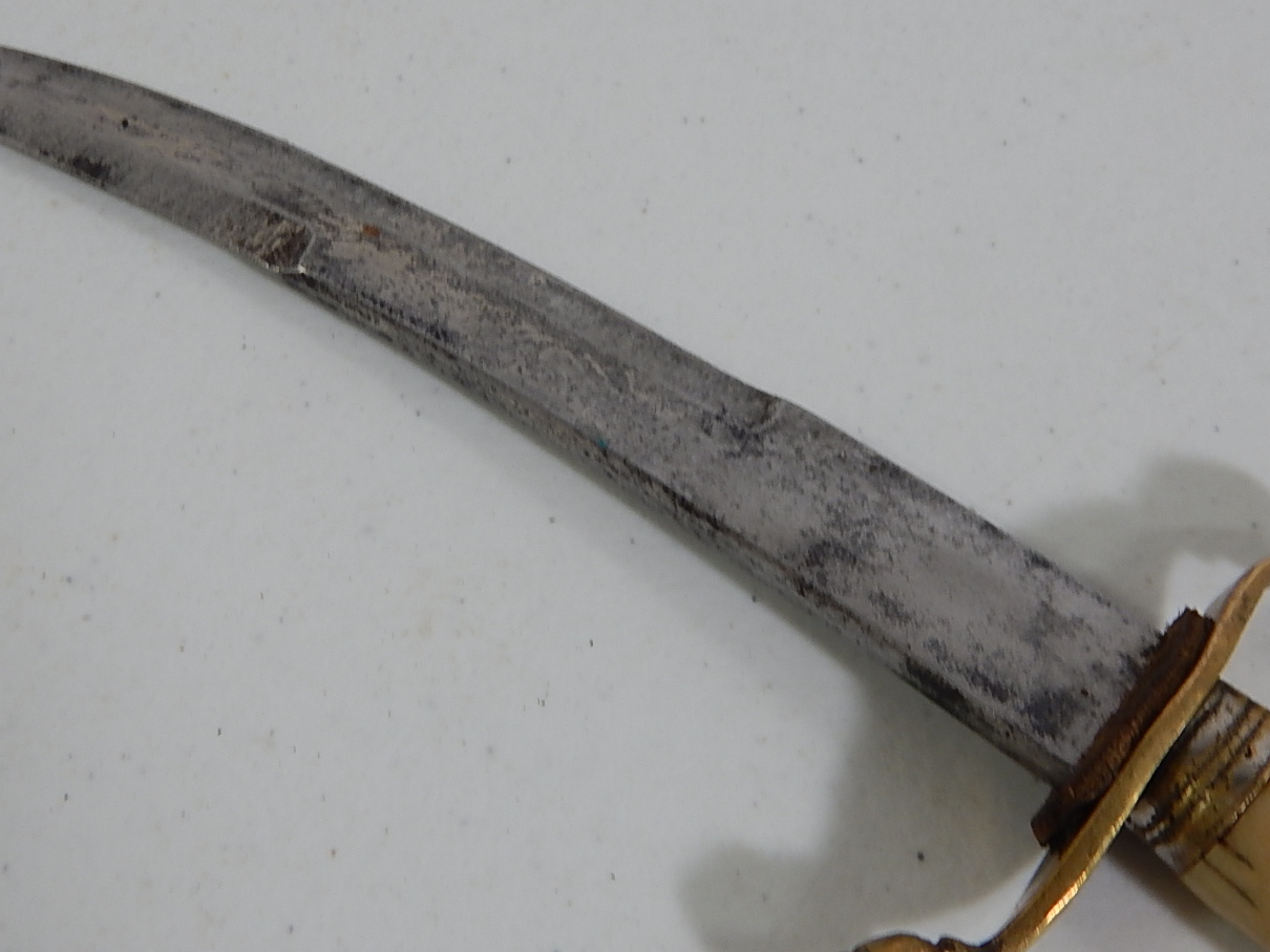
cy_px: 415
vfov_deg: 35.1
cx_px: 487
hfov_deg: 45.4
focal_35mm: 41
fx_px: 1504
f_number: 3.2
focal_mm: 5.6
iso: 125
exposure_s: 1/30
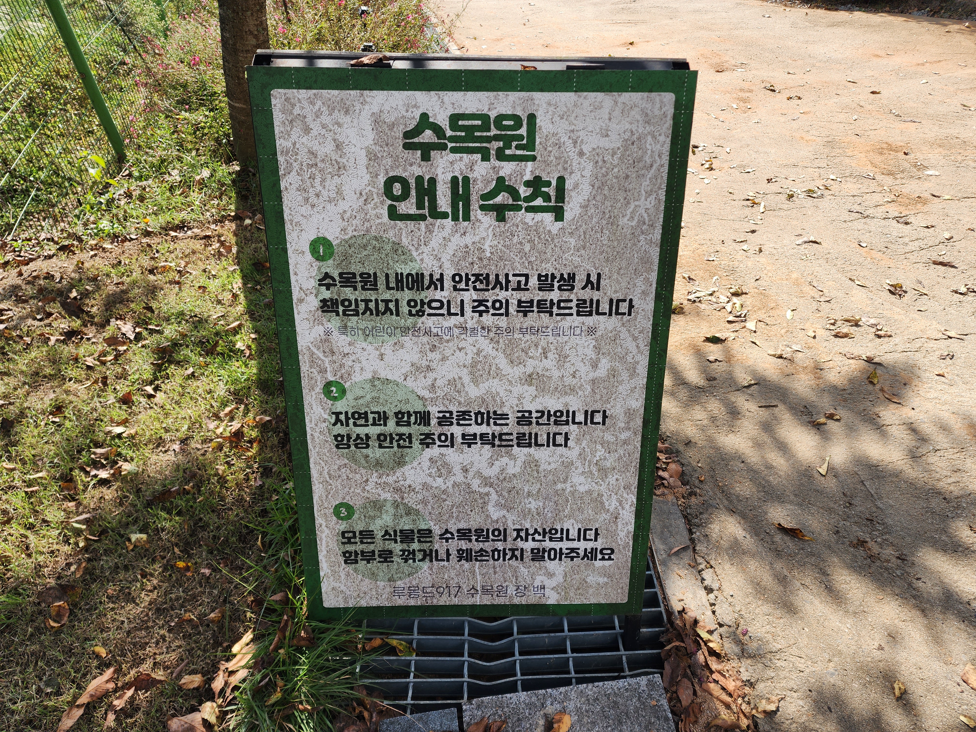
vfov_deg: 58.9
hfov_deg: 73.9
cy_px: 366
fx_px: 648
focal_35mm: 23
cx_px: 488
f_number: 1.8
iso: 12
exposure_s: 1/533
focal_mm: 6.4
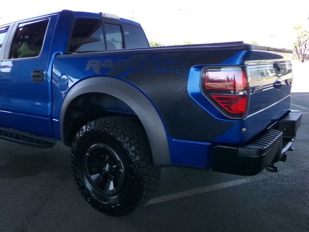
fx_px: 295
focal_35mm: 33
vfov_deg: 42.8
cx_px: 116
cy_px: 97
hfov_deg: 54.7
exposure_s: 1/60
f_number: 11.07
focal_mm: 4.3
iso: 463
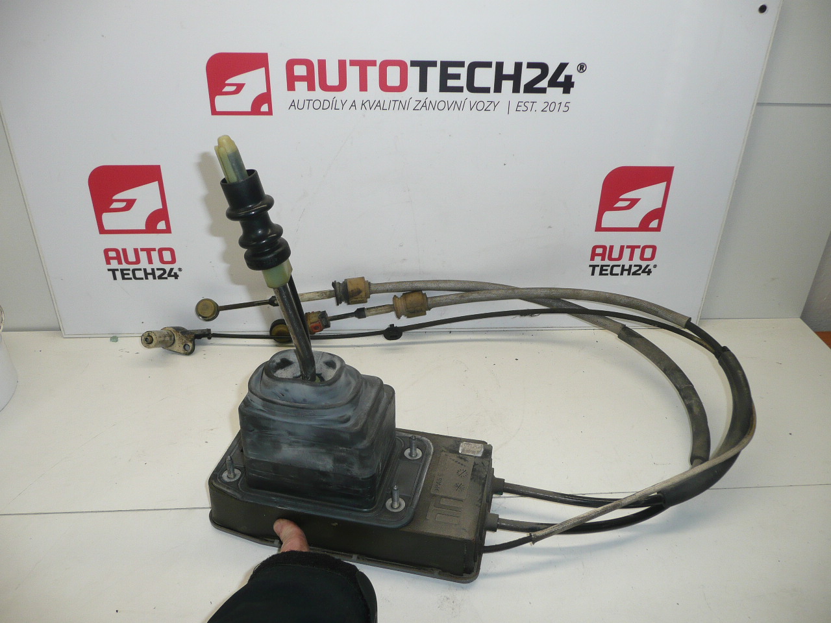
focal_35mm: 28
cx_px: 416
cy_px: 312
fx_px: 672
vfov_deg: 49.7
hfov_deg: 63.4
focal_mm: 4.6
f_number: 3.3
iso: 100
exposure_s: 1/100
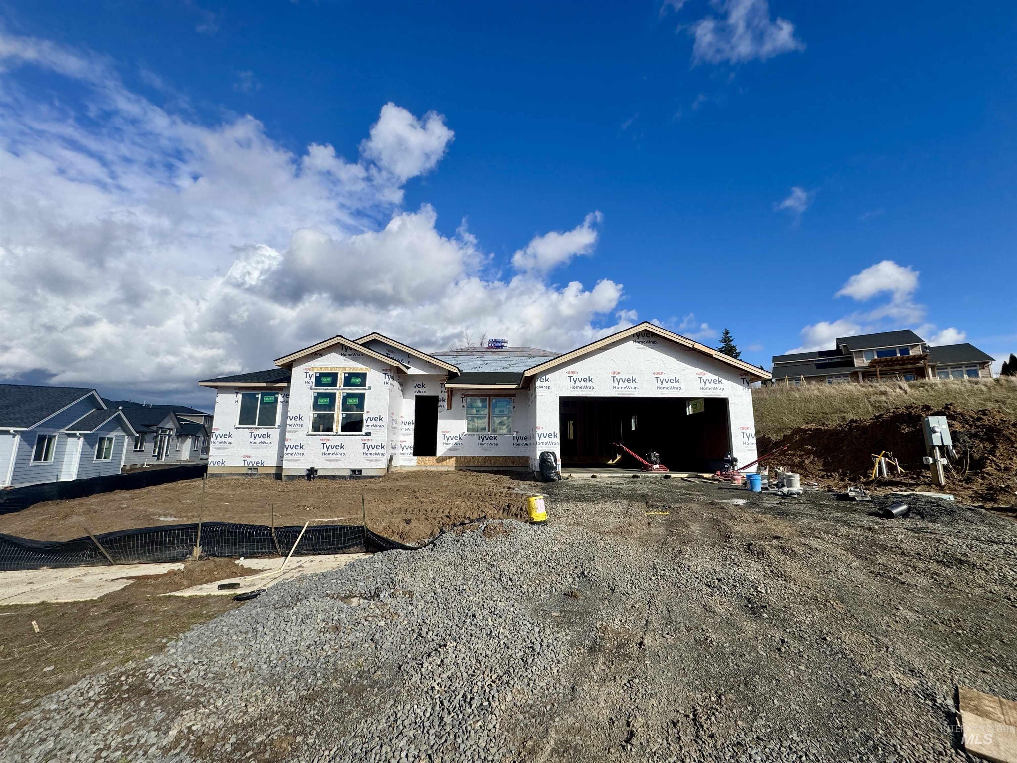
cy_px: 382
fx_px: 411
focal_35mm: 14
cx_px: 508
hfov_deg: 102.1
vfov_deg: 85.7
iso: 50
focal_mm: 2.22
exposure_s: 1/3906
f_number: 2.2
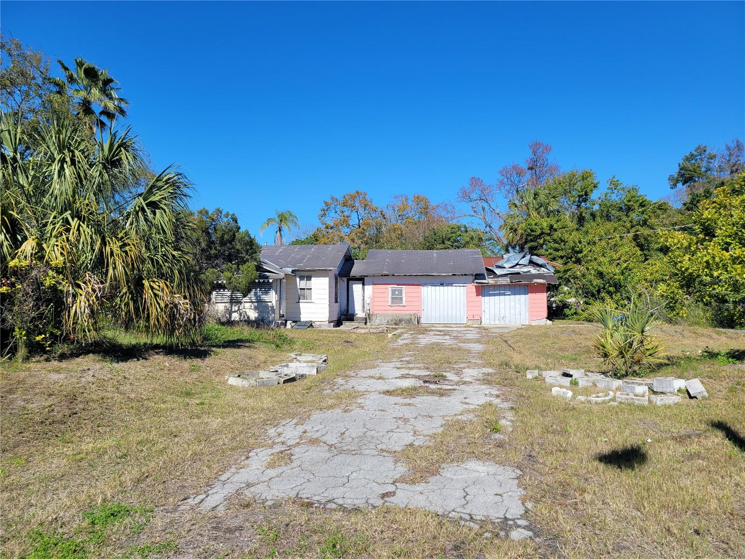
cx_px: 372
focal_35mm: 26
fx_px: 560
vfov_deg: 53.1
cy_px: 280
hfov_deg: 67.3
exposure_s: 1/2531
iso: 40
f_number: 1.8
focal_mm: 5.4
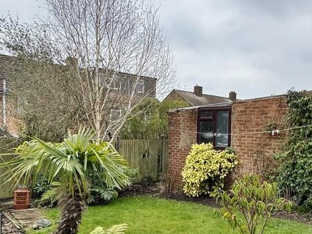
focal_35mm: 32
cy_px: 150
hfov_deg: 56.4
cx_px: 188
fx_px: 288
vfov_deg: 43.7
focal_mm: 2.22
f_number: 2.2
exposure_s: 1/224
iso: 40
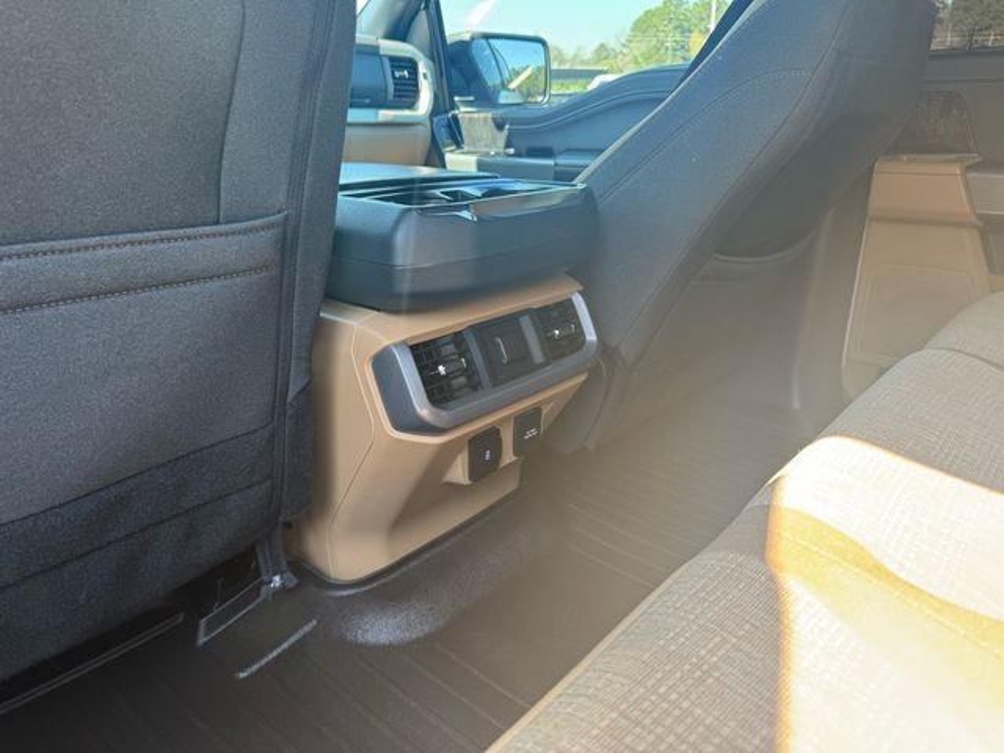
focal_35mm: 24
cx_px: 502
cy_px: 376
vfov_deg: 56.8
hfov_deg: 71.6
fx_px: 696
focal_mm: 6.76
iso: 100
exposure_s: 1/121
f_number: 1.78
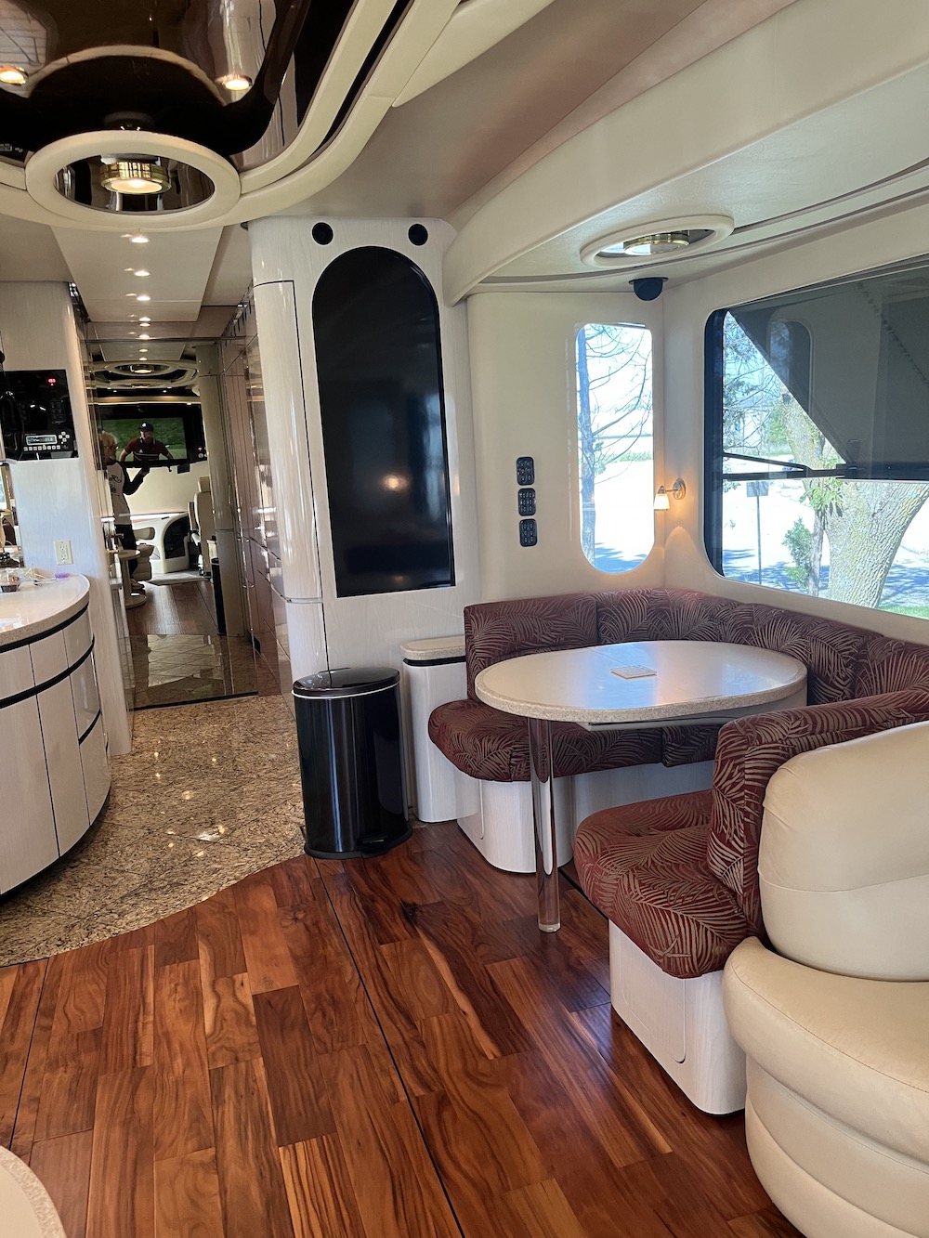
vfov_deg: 67.3
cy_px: 619
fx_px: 930
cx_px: 464
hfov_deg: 53.1
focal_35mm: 26
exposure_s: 1/61
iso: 125
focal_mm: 5.1
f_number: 1.6
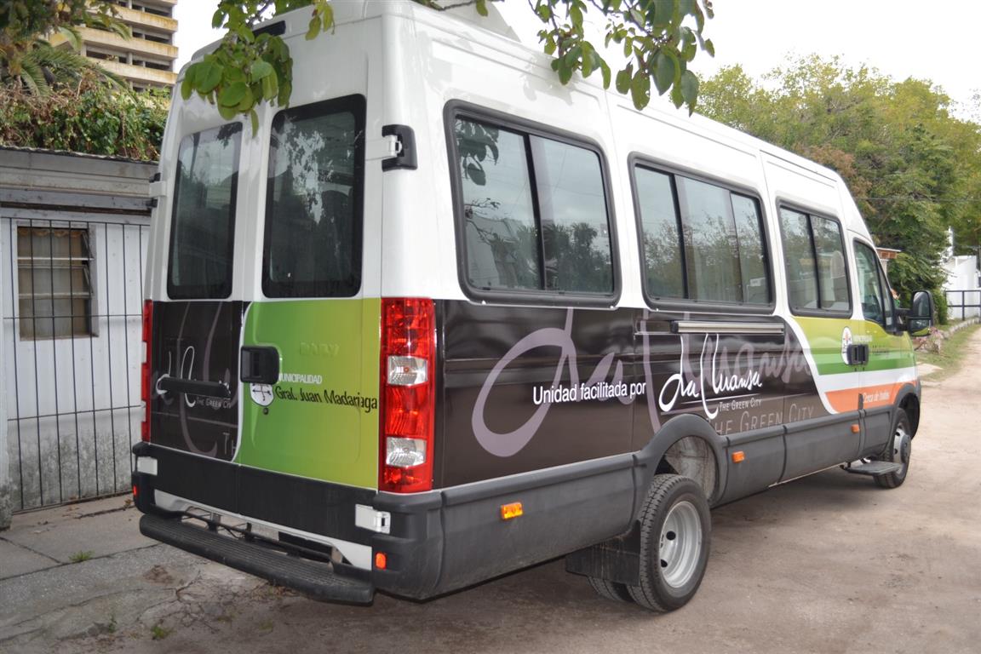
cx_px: 490
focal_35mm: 33
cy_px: 327
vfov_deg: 40.0
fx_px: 899
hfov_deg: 57.2
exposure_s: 1/160
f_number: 4
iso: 100
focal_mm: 22
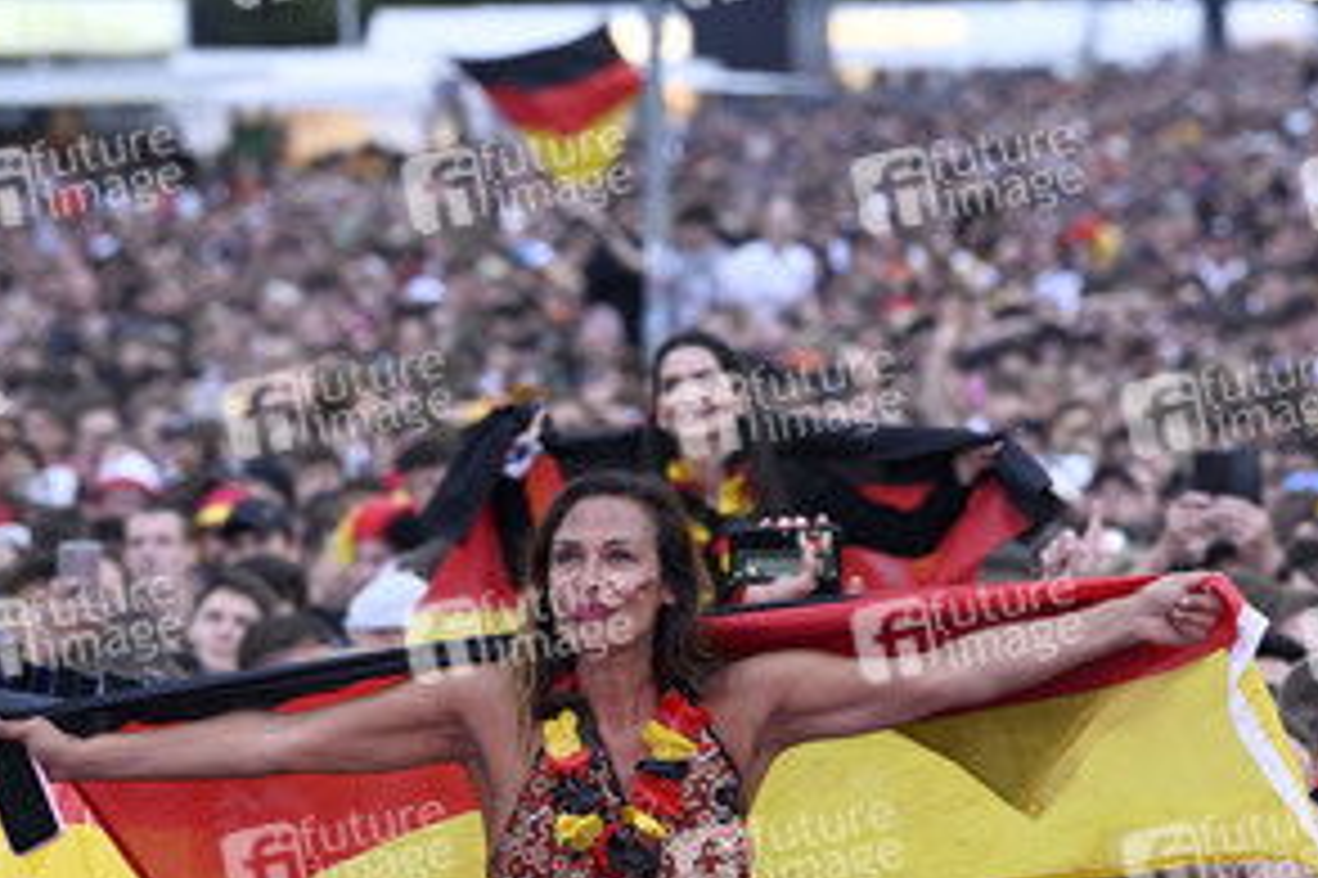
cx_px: 848
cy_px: 518
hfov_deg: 6.7
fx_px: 11269
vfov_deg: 4.5
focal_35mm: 308
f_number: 6.3
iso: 4000
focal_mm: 200
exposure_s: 1/500
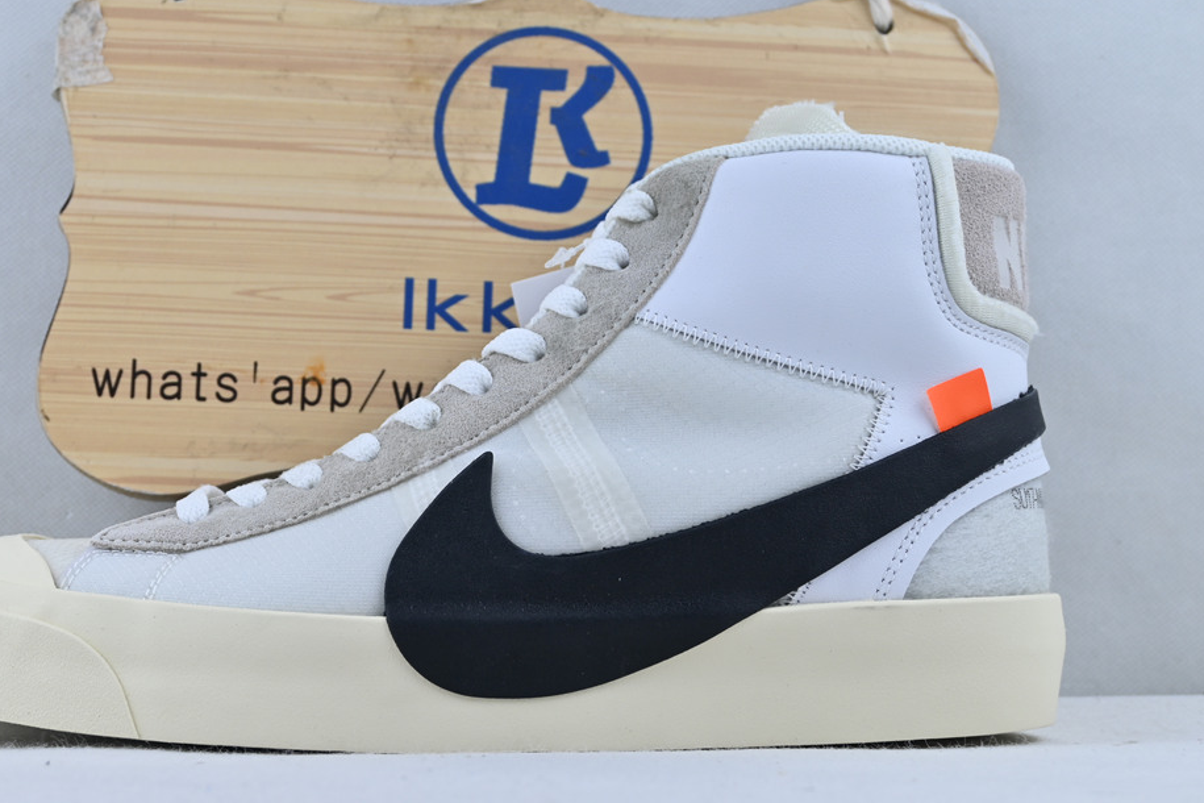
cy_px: 477
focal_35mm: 60
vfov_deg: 22.6
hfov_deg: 33.3
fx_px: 2006
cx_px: 482
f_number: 4.8
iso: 100
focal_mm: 30.5
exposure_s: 1/100
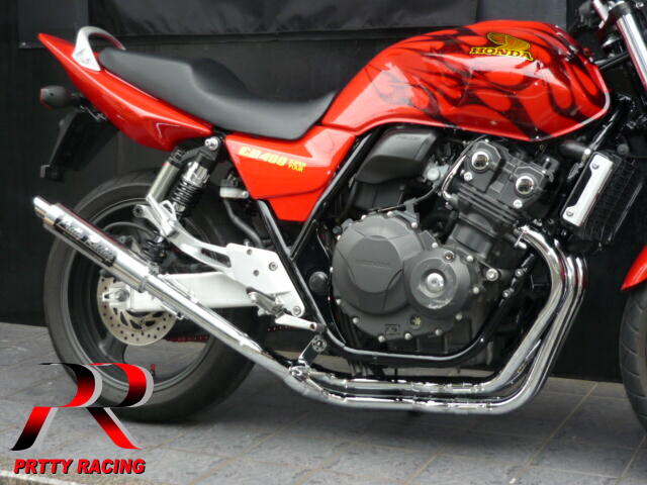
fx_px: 1140
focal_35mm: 61
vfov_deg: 24.0
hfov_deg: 31.7
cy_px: 242
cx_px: 324
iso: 100
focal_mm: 6.3
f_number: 2.9
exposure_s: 1/250
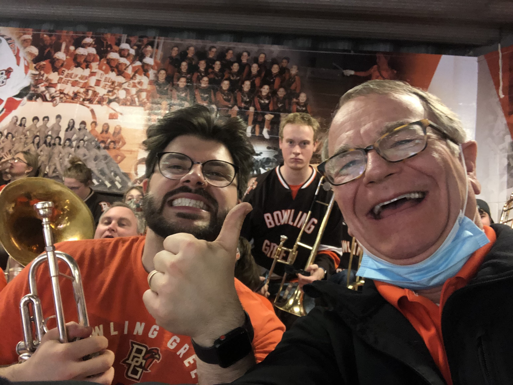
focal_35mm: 32
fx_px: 475
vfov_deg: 44.2
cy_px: 192
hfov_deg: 56.8
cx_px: 256
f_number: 2.2
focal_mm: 2.87
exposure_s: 1/30
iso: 200
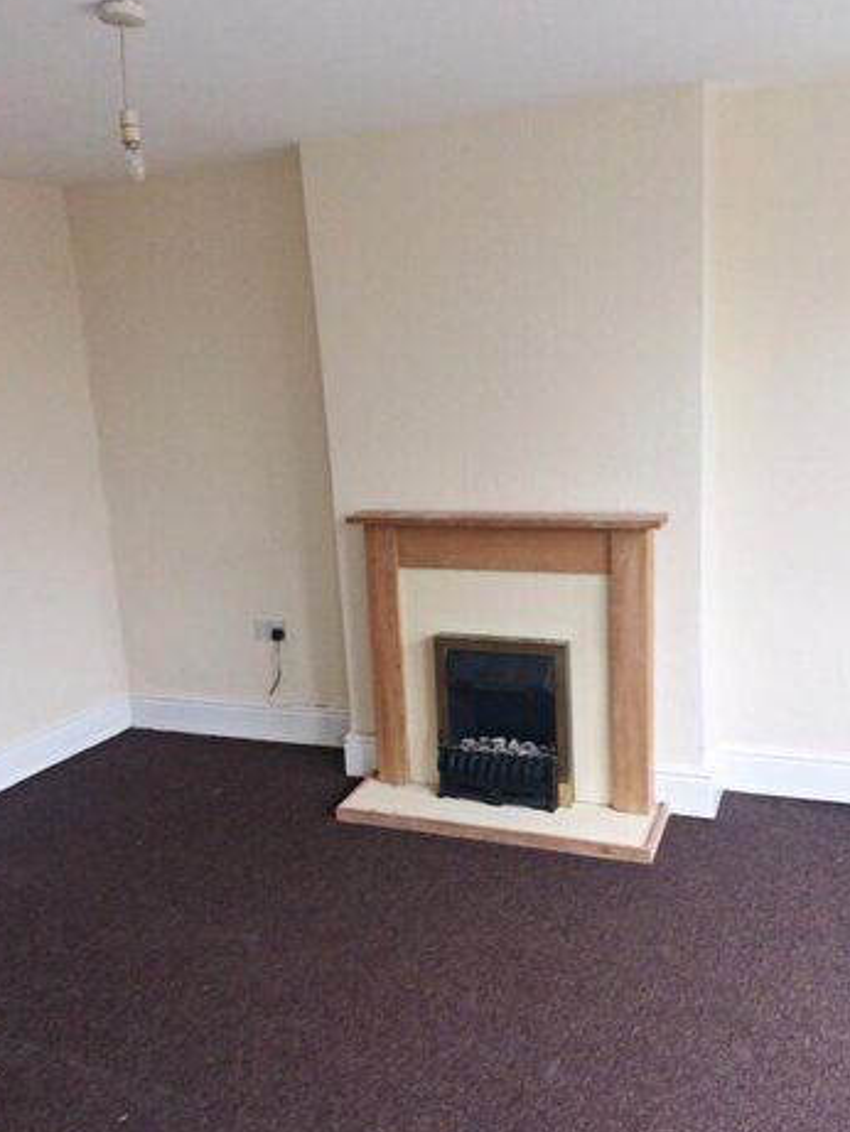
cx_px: 413
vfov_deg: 55.3
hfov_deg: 43.0
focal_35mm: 33
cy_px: 546
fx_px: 1080
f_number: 2.2
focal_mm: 4.15
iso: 50
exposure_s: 1/33
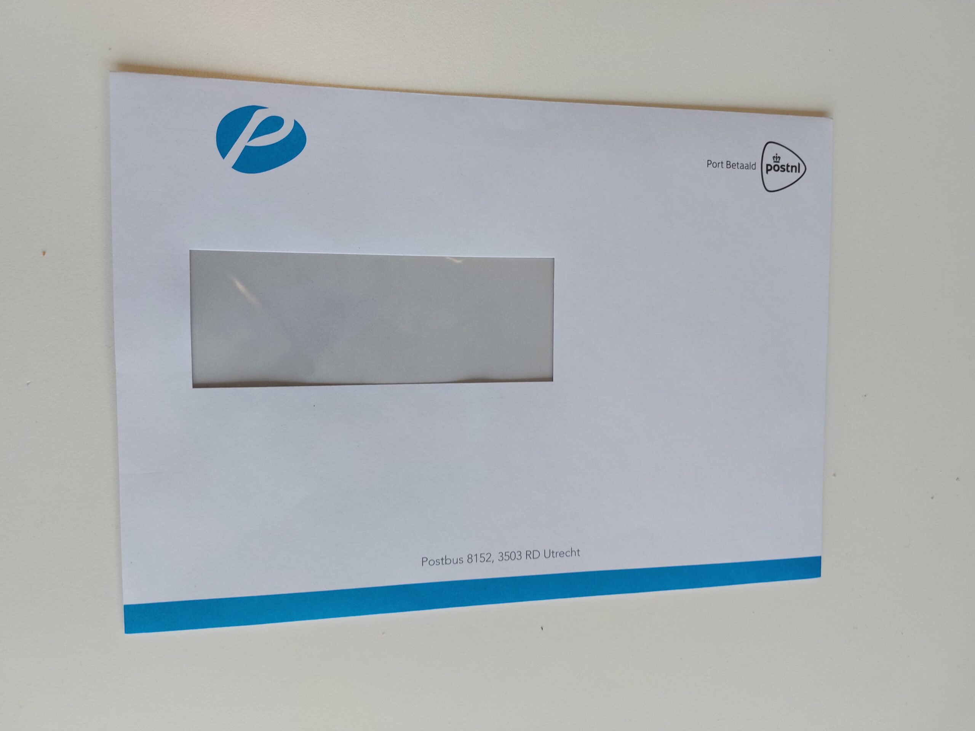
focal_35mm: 25
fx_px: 704
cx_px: 488
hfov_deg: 69.4
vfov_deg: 54.9
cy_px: 366
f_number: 1.8
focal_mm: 5.23
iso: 40
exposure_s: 1/100
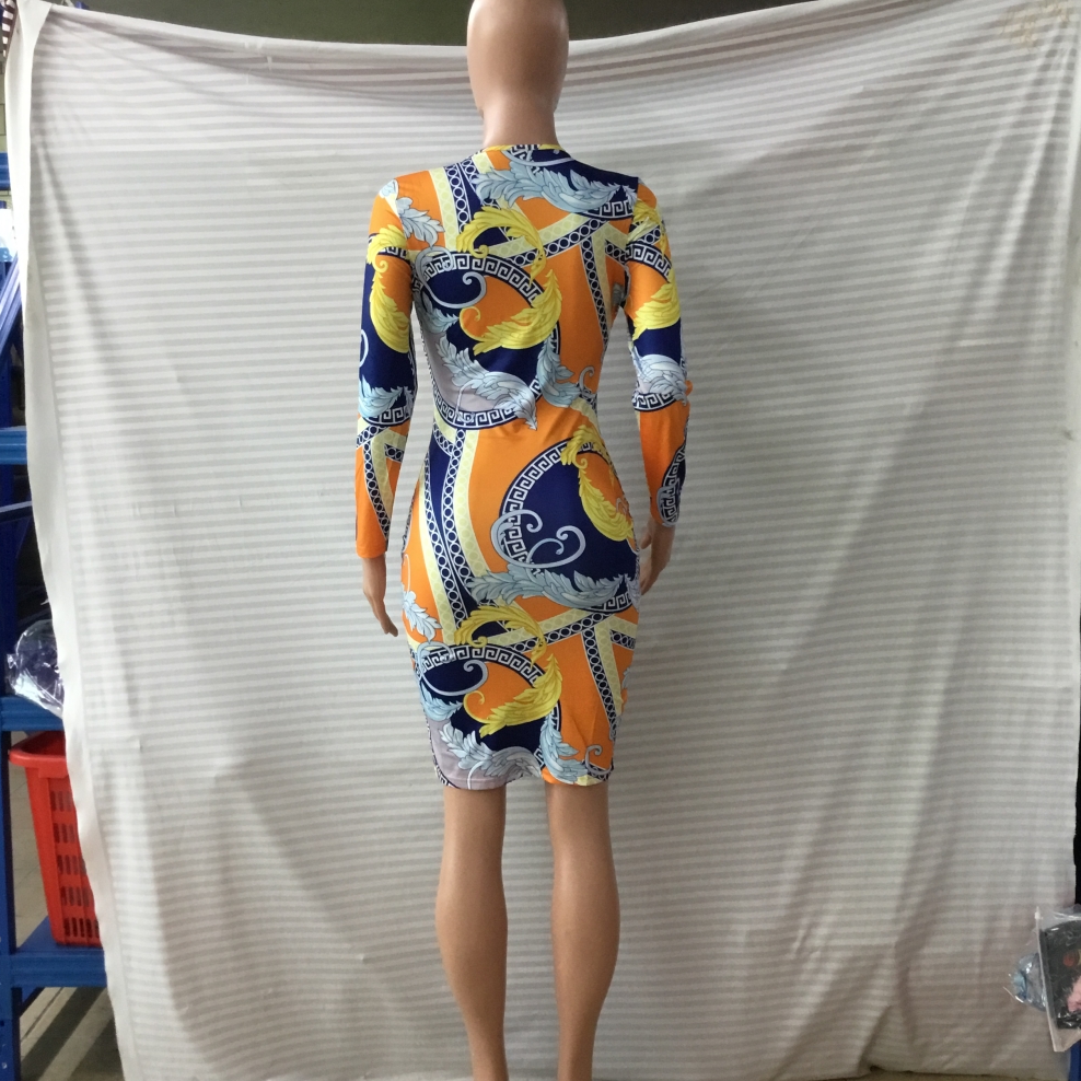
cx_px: 536
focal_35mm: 37
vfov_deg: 44.9
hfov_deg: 44.9
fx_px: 1307
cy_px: 511
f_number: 2.4
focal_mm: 3.3
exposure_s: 1/33
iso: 125
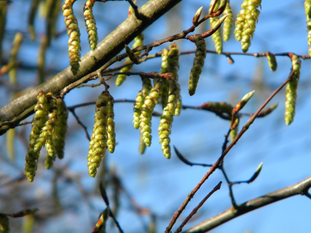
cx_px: 156
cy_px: 116
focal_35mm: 414
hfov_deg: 4.8
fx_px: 3719
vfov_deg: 3.6
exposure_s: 1/294
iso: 80
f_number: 5.4
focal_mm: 75
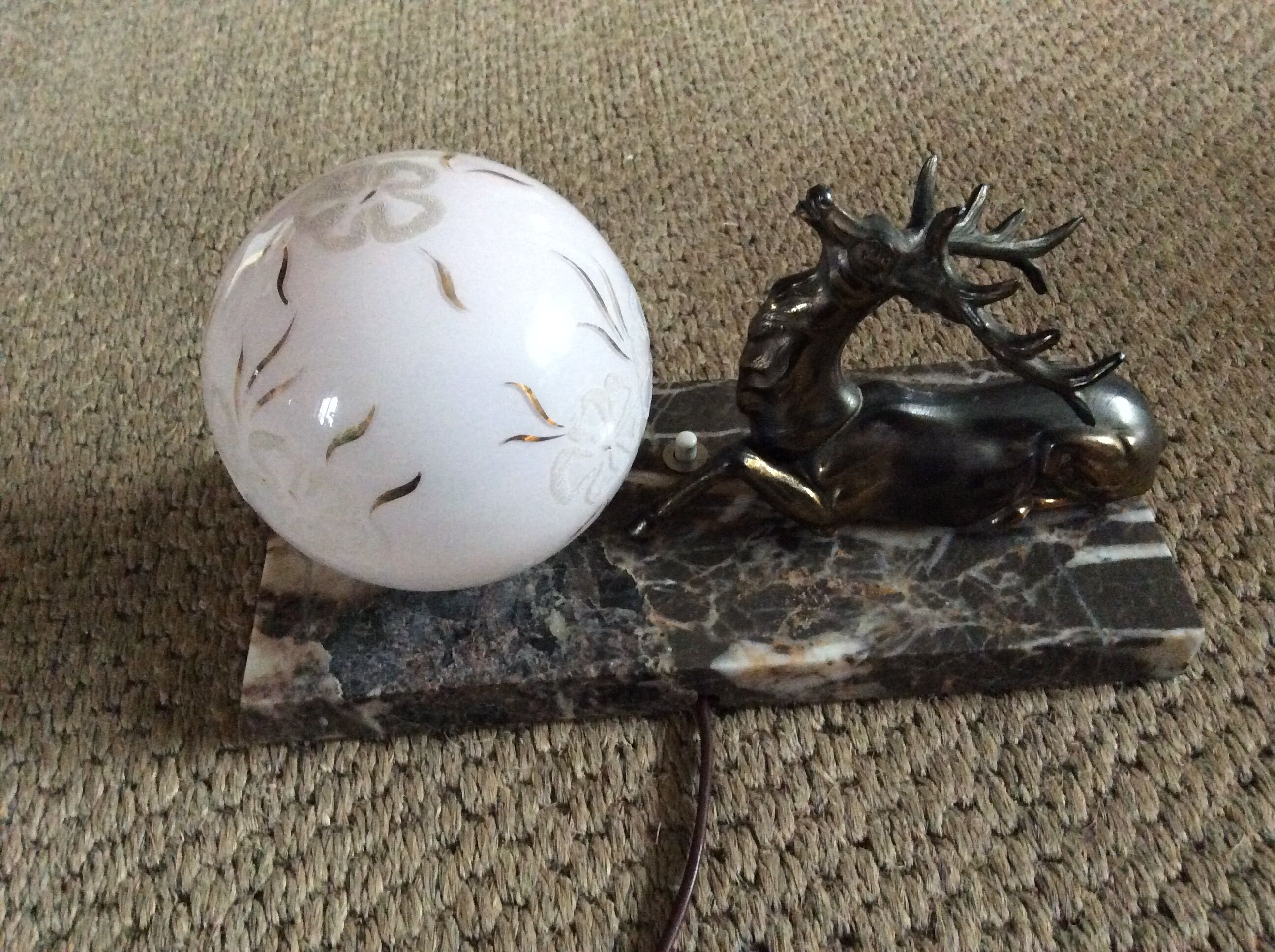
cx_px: 638
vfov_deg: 44.1
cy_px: 476
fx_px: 1177
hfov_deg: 56.9
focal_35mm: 32
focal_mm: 3.3
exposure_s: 1/17
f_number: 2.4
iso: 400
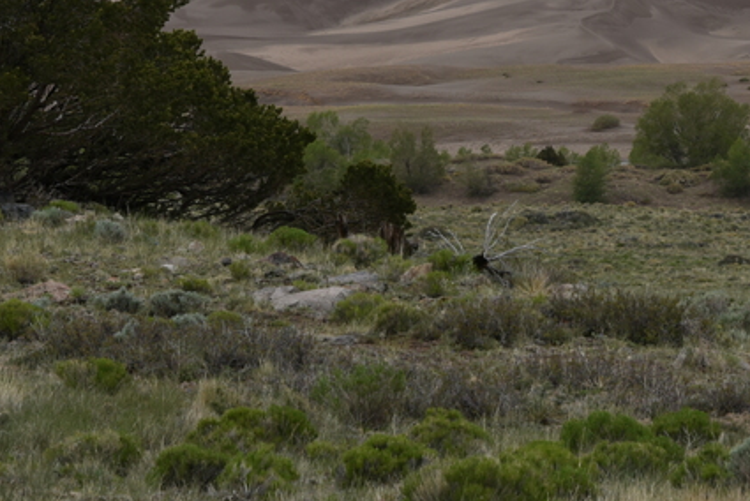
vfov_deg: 4.3
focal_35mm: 316
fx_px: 6588
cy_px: -212
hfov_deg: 6.5
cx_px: 766
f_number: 10
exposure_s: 1/400
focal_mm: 105
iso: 100
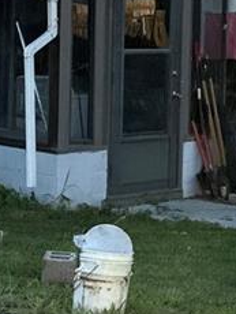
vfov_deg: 15.7
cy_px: 123
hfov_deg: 11.9
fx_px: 1134
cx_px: 139
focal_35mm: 125
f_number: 1.78
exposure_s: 1/3425
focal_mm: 6.76
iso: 125
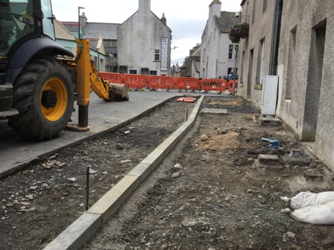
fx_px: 299
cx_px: 167
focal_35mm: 31
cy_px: 125
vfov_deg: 45.4
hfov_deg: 58.4
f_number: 2.4
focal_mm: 3.3
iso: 25
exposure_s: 1/476
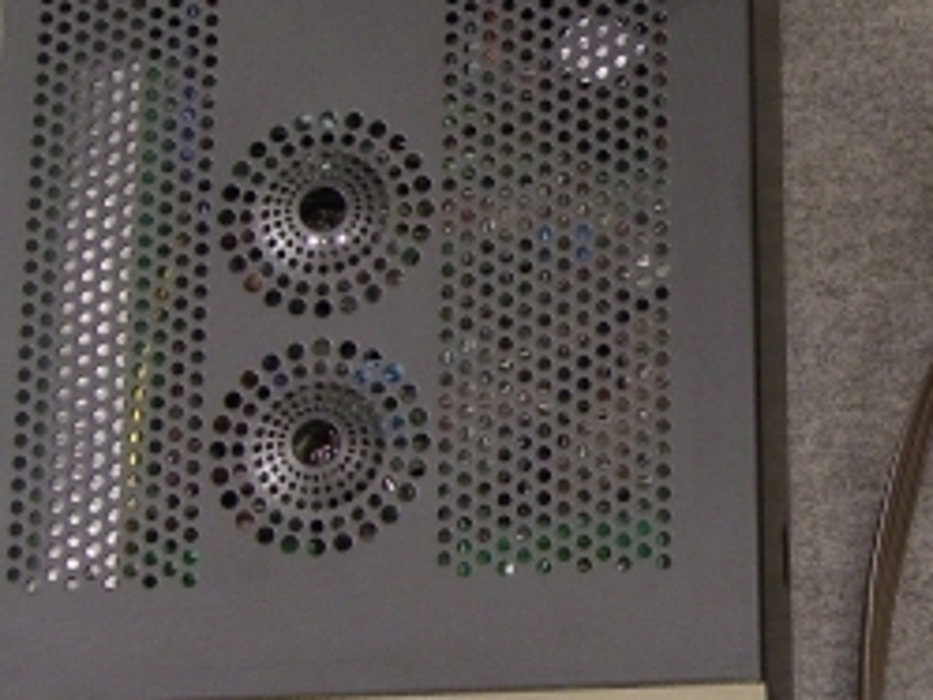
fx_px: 3182
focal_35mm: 118
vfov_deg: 12.5
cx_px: 884
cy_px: 217
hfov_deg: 16.4
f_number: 3.1
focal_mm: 9.5
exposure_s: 1/15
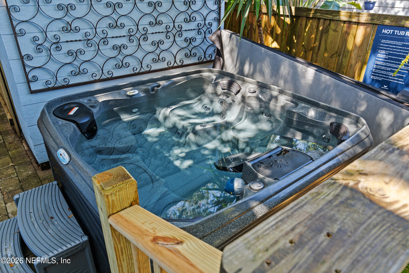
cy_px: 136
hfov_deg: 71.5
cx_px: 204
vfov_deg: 51.3
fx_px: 284
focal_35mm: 25
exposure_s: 1/15
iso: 320
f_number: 9
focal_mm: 25
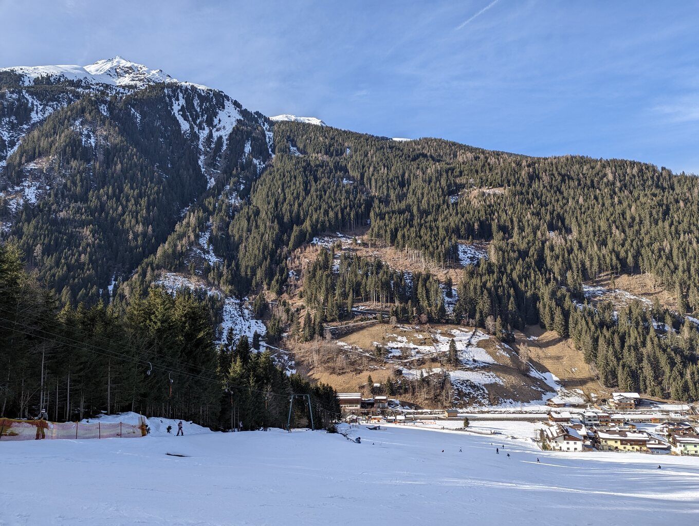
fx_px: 485
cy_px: 263
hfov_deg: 71.5
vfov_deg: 56.9
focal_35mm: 24
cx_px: 350
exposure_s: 1/1133
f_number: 1.85
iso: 42
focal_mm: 6.81
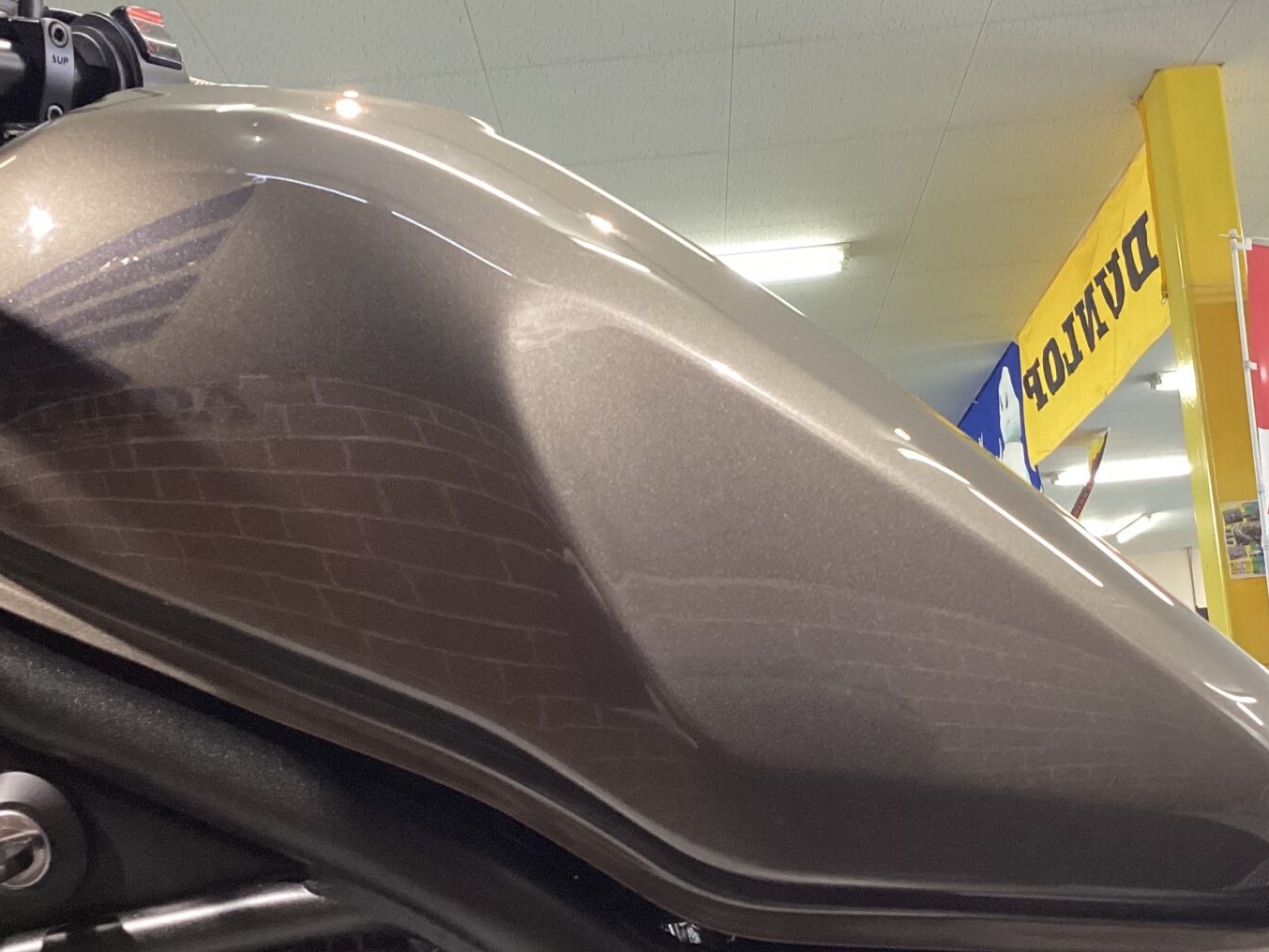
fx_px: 1613
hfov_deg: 42.9
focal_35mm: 44
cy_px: 599
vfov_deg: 32.7
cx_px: 648
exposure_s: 1/60
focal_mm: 3.3
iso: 200
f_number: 2.4
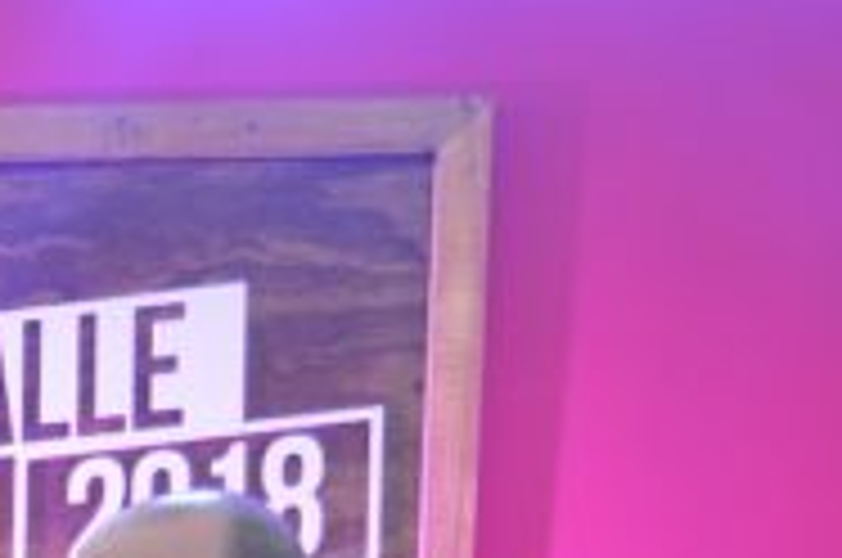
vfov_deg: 8.7
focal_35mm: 148
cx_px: -383
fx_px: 3456
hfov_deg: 13.2
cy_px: 1120
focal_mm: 24
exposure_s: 1/60
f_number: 4
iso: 400
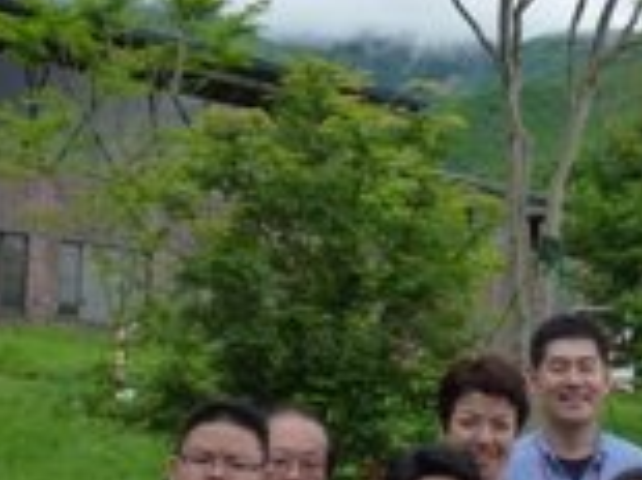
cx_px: 588
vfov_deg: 13.4
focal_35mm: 110
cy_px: 161
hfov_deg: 17.6
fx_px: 2039
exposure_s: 1/400
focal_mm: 6.7
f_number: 3.9
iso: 125
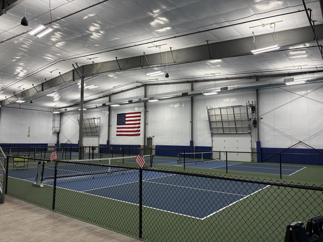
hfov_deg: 67.3
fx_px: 243
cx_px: 162
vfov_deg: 53.1
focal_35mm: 26
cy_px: 121
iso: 64
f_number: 1.6
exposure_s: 1/133
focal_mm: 5.96
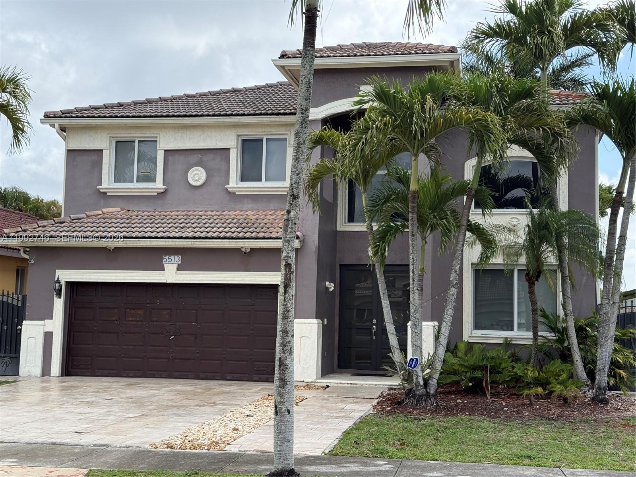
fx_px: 882
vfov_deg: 30.3
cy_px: 238
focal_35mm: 48
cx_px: 318
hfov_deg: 39.7
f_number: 1.78
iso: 100
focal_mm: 6.76
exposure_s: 1/2865
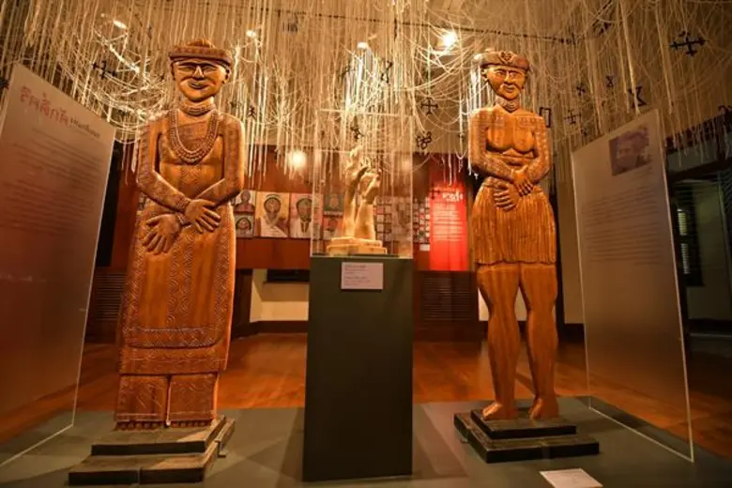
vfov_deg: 81.2
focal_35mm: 14
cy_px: 244
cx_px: 366
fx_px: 285
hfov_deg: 104.3
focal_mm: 14
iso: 2500
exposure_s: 1/80
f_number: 2.8
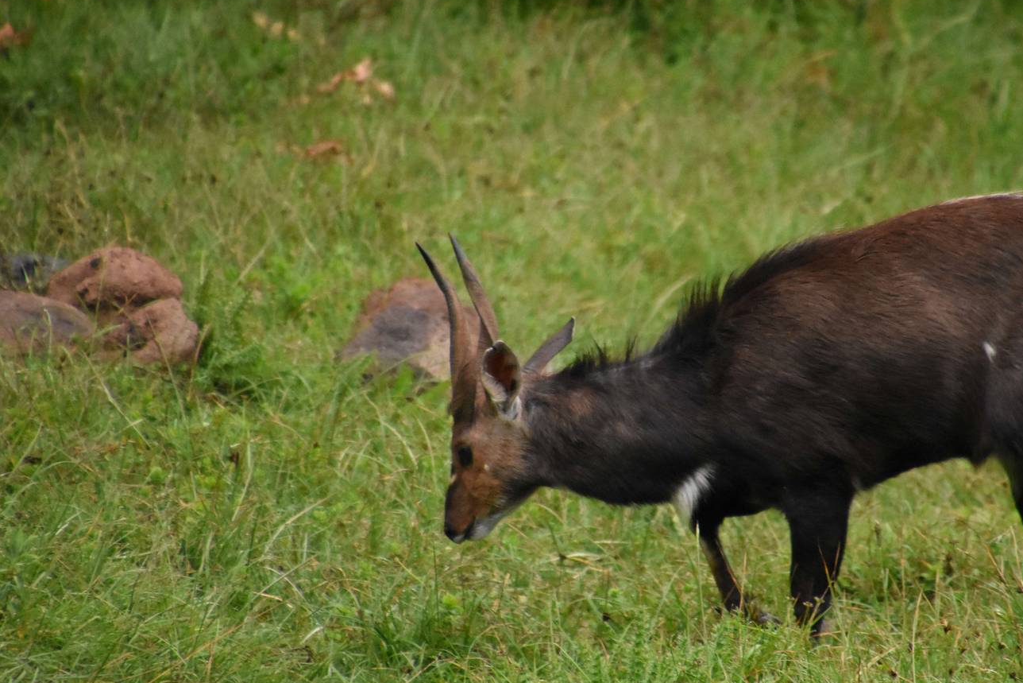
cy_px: 324
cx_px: 622
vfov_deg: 2.5
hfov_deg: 3.7
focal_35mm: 559
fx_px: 15886
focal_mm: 300
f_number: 6.3
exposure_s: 1/320
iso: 5000
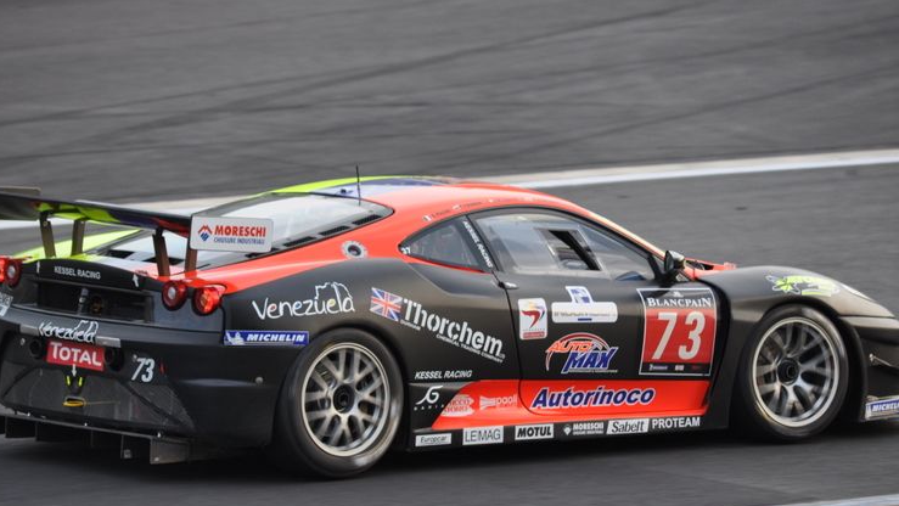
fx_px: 8106
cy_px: 263
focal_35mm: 340
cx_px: 432
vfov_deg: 3.6
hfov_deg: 6.3
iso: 320
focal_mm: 200
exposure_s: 1/400
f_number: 5
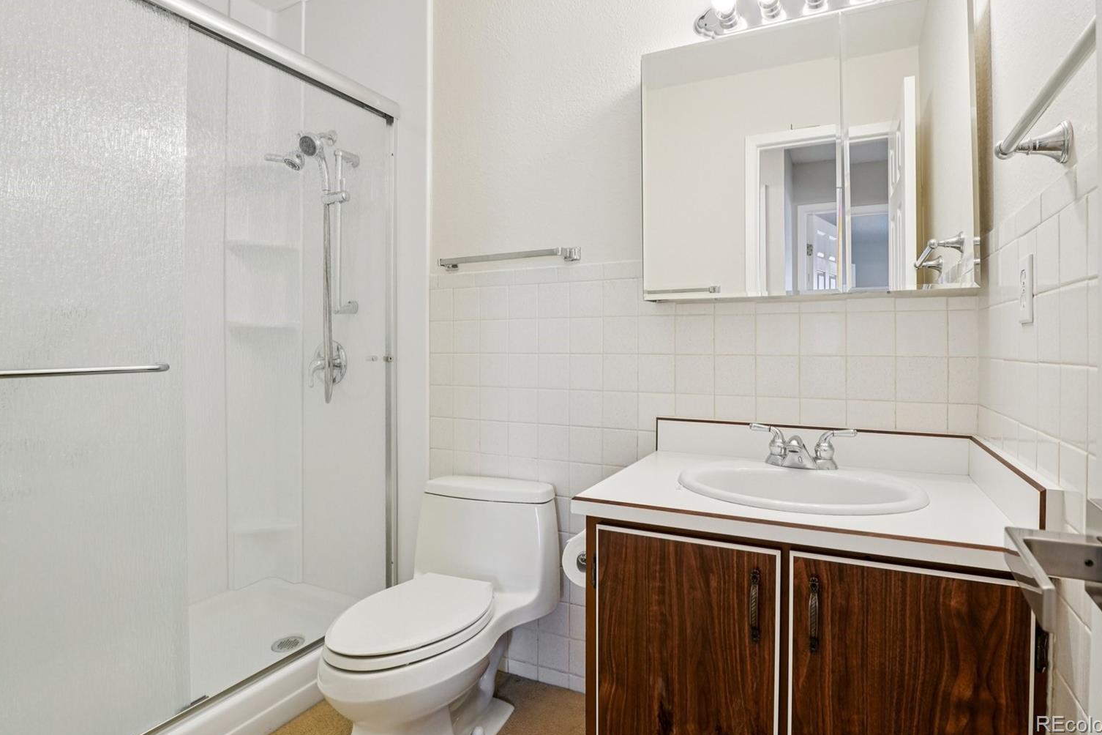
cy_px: 349
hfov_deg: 91.5
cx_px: 569
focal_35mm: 18
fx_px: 537
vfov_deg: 68.7
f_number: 8
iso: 320
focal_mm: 11
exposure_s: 1/30
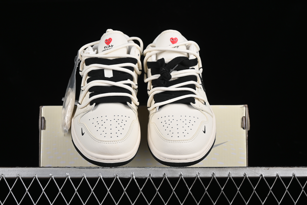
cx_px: 154
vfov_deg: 19.3
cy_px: 102
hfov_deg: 28.6
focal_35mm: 70
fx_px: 601
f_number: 7.1
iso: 125
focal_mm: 47
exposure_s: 1/160
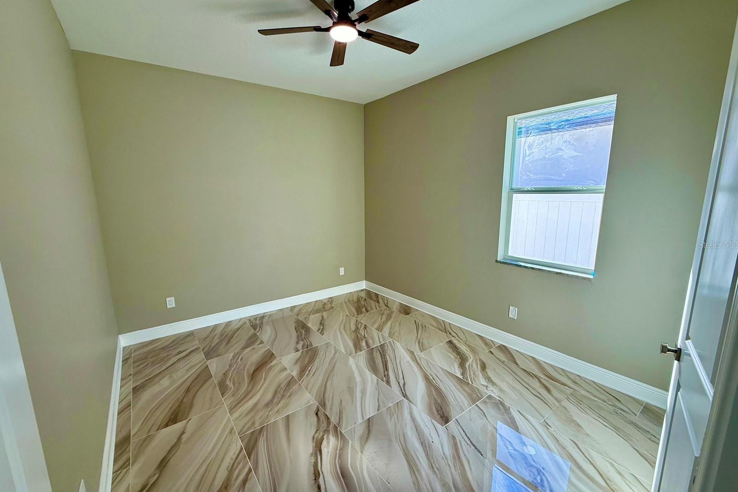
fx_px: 307
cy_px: 244
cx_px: 363
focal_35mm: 15
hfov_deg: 100.4
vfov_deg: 77.3
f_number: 2.2
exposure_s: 1/102
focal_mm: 2.22
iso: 64
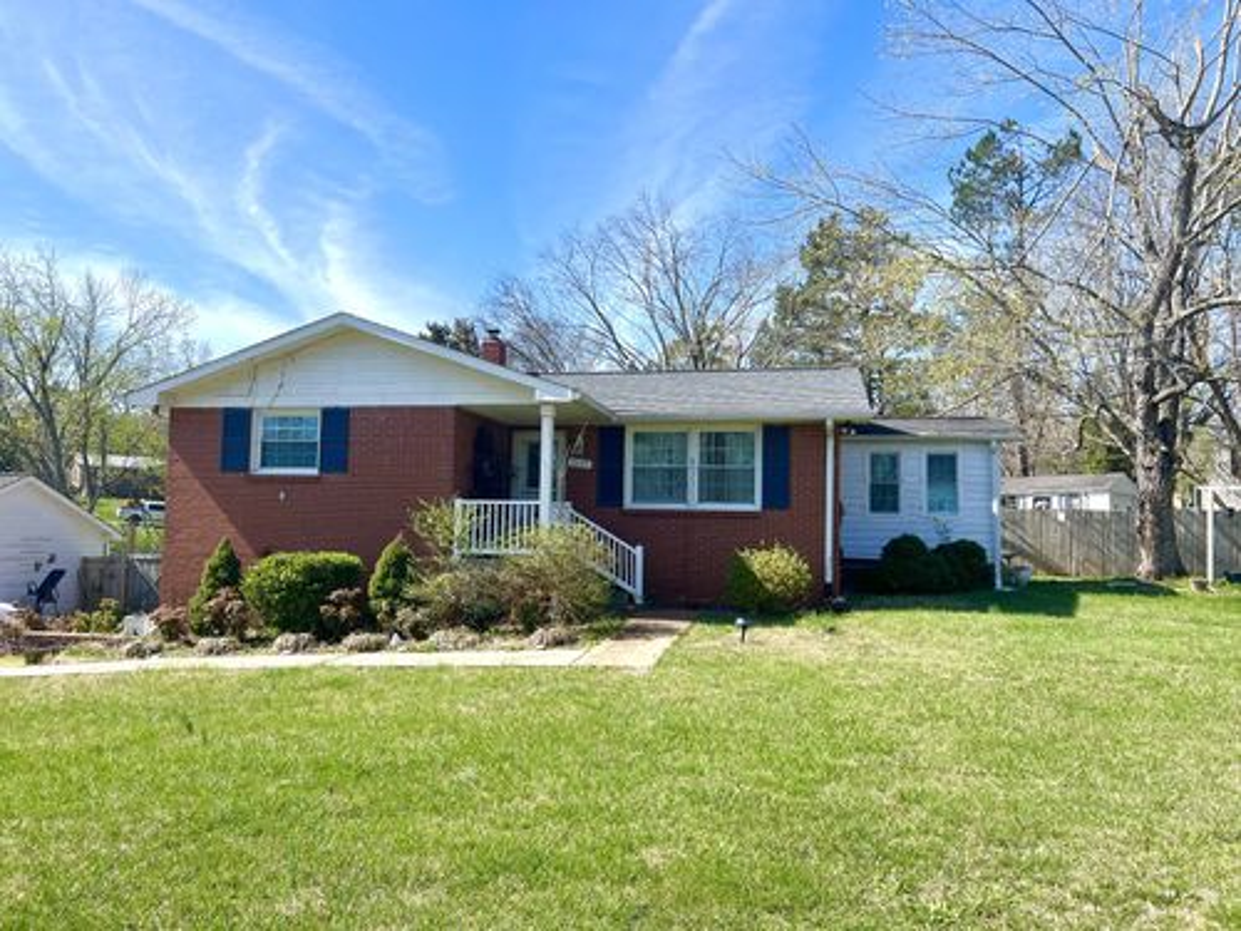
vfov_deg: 53.1
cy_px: 466
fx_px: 932
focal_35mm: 26
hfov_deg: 67.3
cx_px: 620
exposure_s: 1/2915
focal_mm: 5.7
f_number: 1.5
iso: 50
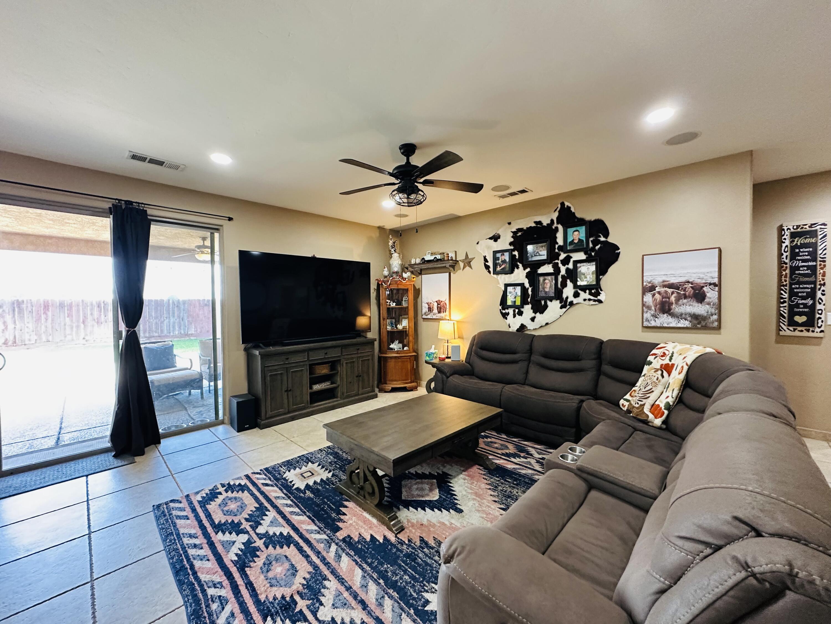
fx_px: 336
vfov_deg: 85.7
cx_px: 416
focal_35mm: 14
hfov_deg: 102.1
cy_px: 312
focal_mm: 2.22
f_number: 2.2
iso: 500
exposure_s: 1/60
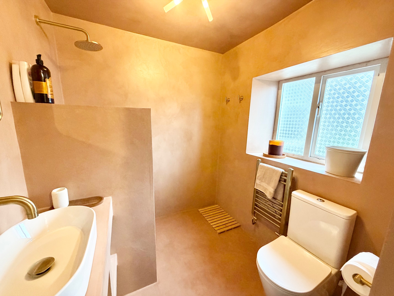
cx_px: 197
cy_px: 148
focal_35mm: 14
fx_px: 159
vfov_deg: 85.7
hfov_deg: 102.1
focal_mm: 2.22
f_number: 2.2
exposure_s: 1/50
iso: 500
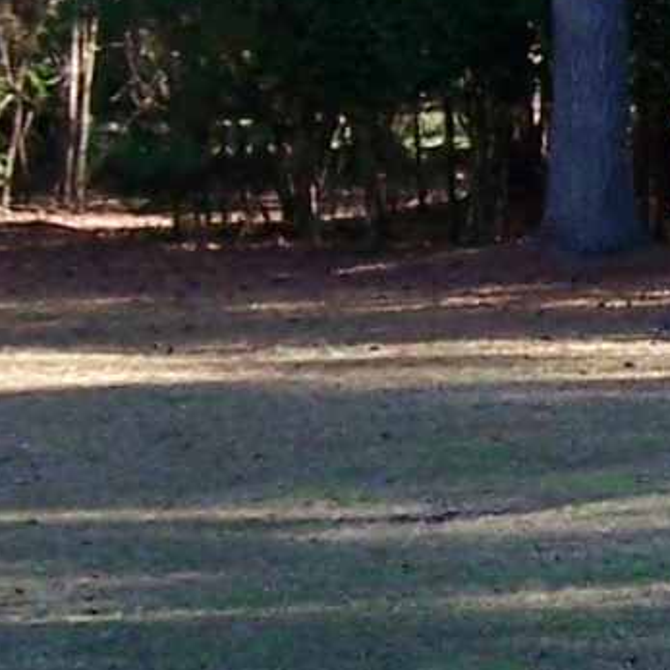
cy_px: 429
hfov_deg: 6.8
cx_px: 1313
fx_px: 5496
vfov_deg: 7.0
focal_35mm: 251
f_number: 2.8
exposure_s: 1/160
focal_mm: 6.3
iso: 64
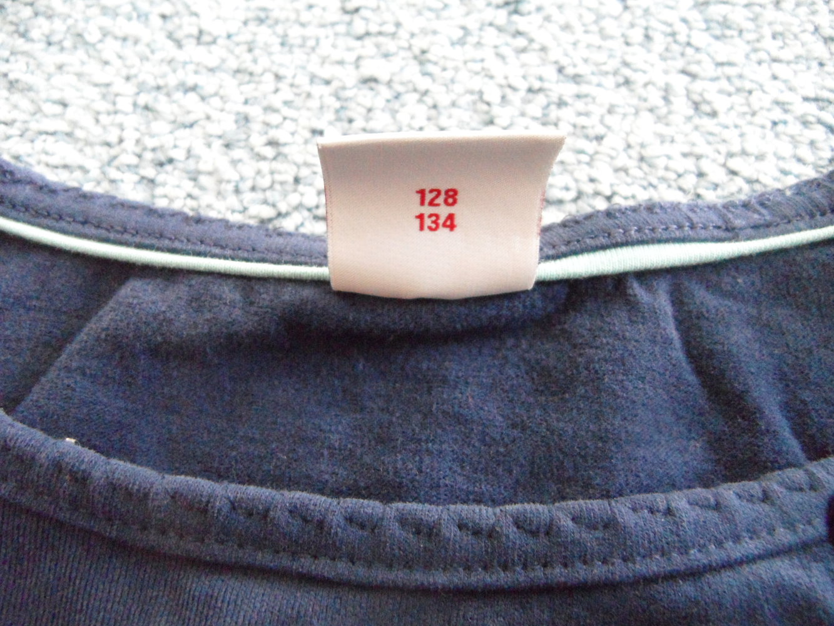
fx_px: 578
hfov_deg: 71.6
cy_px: 313
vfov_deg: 56.8
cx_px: 417
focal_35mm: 24
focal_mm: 4.1
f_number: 2.9
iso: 800
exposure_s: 1/60
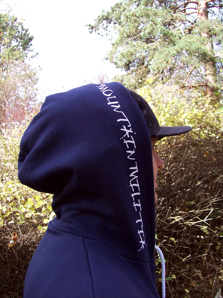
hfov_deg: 39.6
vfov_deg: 51.4
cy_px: 149
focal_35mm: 36
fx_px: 309
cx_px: 112
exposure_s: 1/319
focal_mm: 6
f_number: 2.7
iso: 80
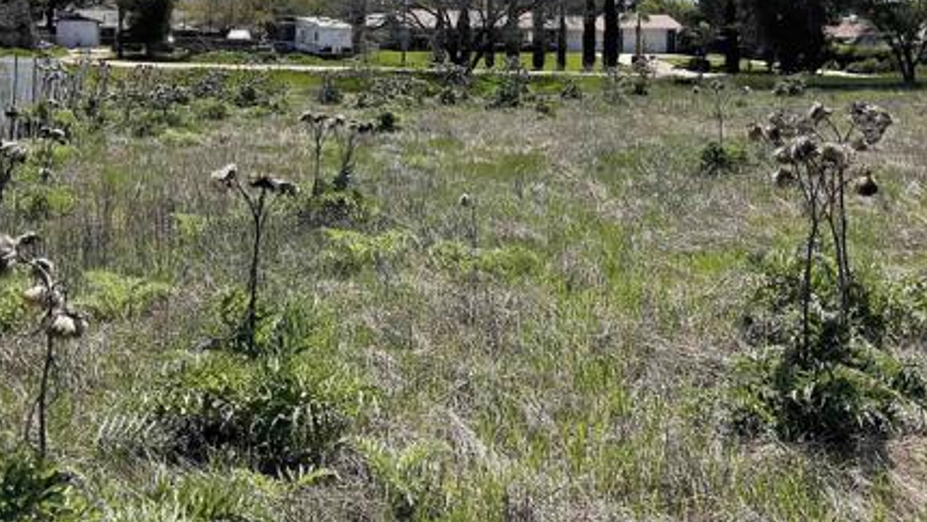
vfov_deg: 24.6
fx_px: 1155
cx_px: 530
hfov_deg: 43.6
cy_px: 43
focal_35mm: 47
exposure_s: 1/2320
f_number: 1.8
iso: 16
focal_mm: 3
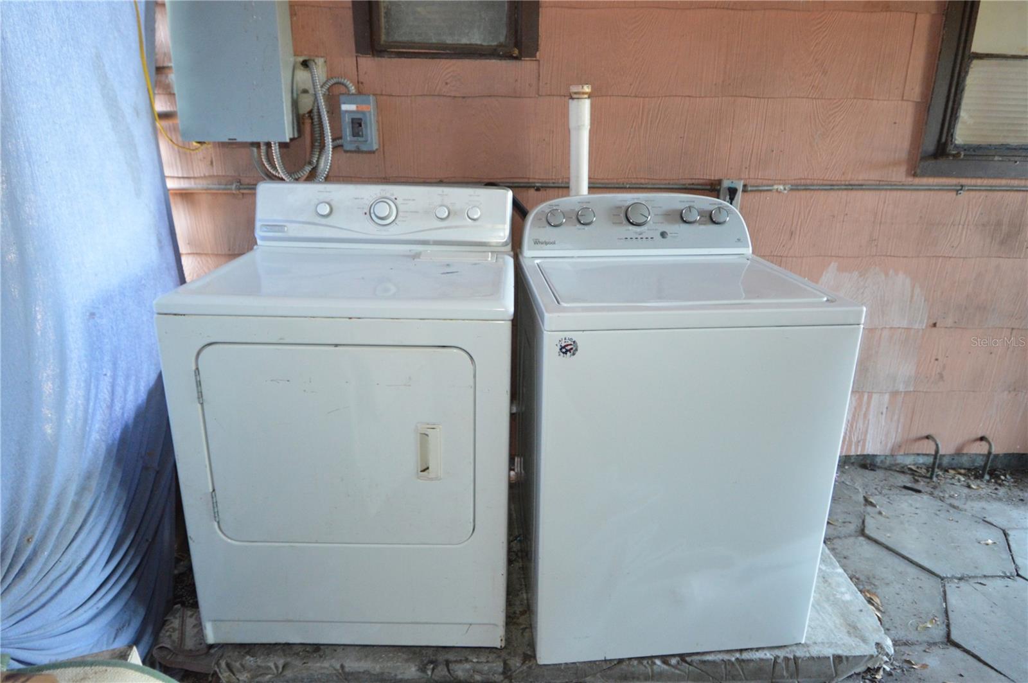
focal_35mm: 18
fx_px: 513
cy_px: 342
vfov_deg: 67.3
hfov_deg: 90.1
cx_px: 514
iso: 1600
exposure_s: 1/60
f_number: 4
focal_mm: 12
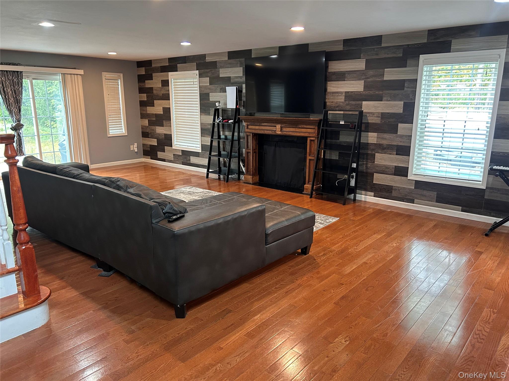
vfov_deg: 53.1
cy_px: 190
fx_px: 382
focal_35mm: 26
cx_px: 254
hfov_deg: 67.3
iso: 320
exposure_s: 1/60
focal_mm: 5.7
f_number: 1.5
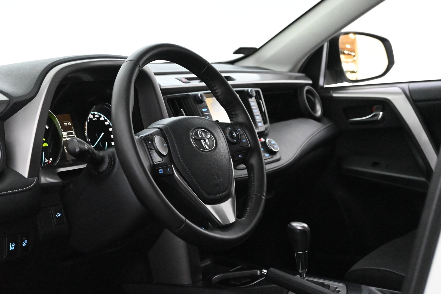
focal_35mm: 58
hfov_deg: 34.2
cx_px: 220
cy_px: 147
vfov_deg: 23.2
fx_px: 717
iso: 12800
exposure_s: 1/60
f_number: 5.6
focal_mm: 39
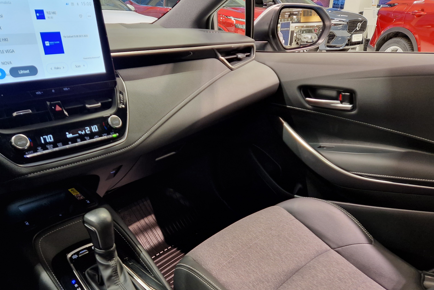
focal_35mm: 30
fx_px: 362
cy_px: 180
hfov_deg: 61.8
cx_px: 196
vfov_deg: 43.3
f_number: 1.8
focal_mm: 5.4
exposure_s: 1/50
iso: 250
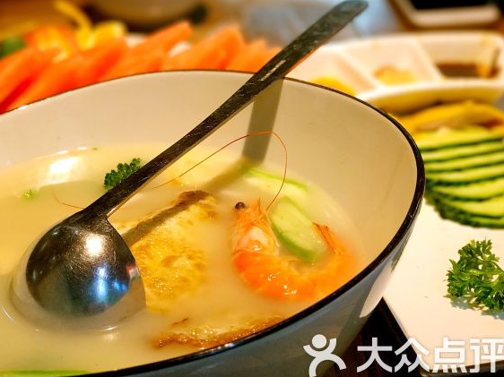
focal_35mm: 71
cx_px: 214
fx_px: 1033
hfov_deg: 27.4
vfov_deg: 20.7
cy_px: 167
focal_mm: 6.6
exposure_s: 1/50
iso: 125
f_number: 2.8
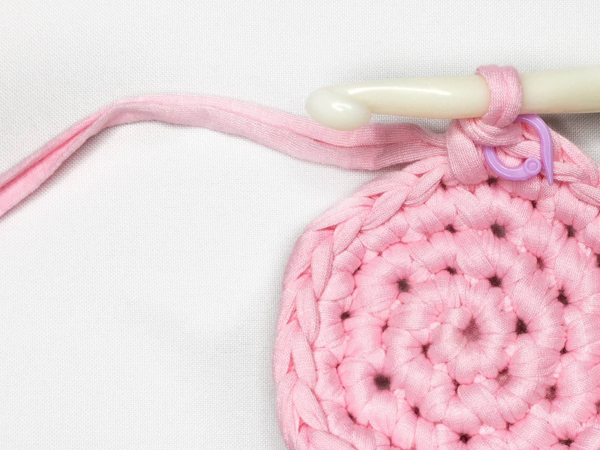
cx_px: 463
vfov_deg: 27.7
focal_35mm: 52
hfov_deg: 35.8
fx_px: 901
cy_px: 322
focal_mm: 4.15
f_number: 2.2
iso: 32
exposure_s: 1/243
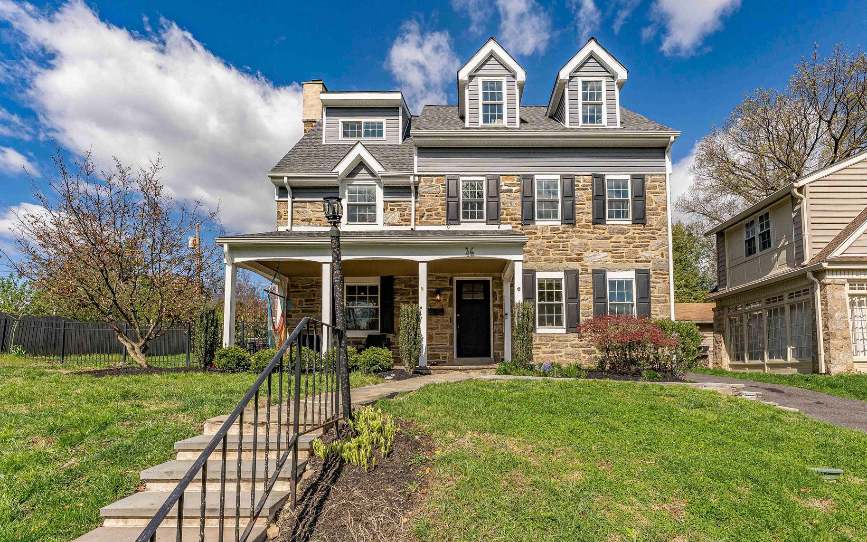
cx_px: 465
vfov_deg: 71.2
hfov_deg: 97.7
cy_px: 278
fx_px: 378
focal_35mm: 16
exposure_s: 1/1250
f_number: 10
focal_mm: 14
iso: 320
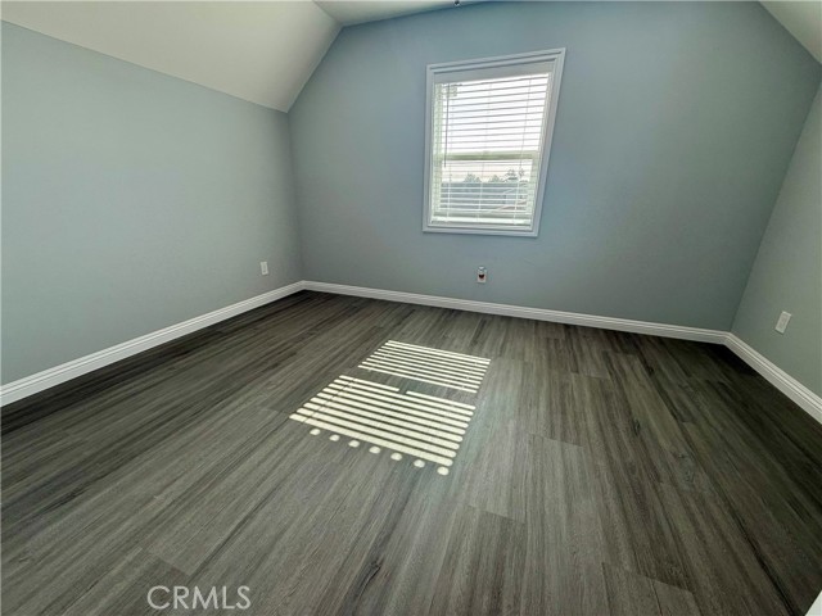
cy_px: 308
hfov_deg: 102.1
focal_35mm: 14
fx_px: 332
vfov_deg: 85.7
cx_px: 411
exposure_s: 1/181
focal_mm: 2.22
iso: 64
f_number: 2.2
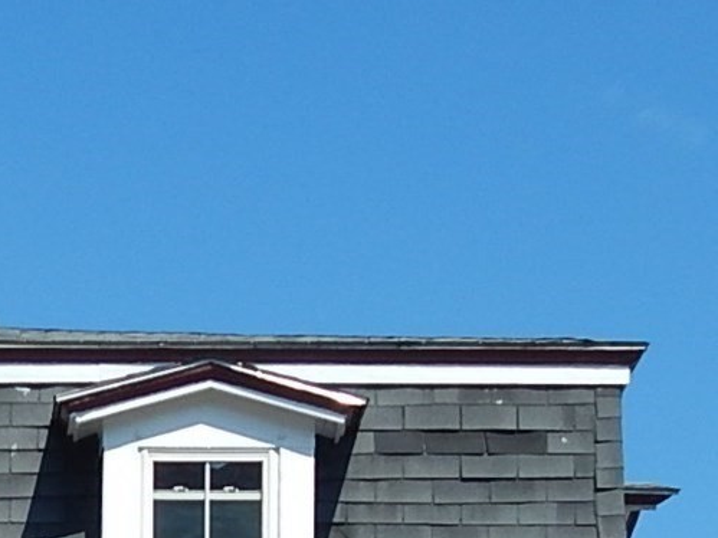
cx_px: -145
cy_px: 1082
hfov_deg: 12.4
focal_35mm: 156
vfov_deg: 9.0
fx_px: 3235
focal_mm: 6.8
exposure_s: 1/500
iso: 125
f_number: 6.9
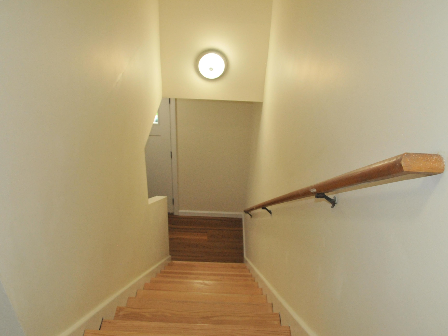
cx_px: 230
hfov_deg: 60.0
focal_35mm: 30
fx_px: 388
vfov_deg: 46.8
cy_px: 166
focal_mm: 18
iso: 1600
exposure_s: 1/160
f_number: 5.6
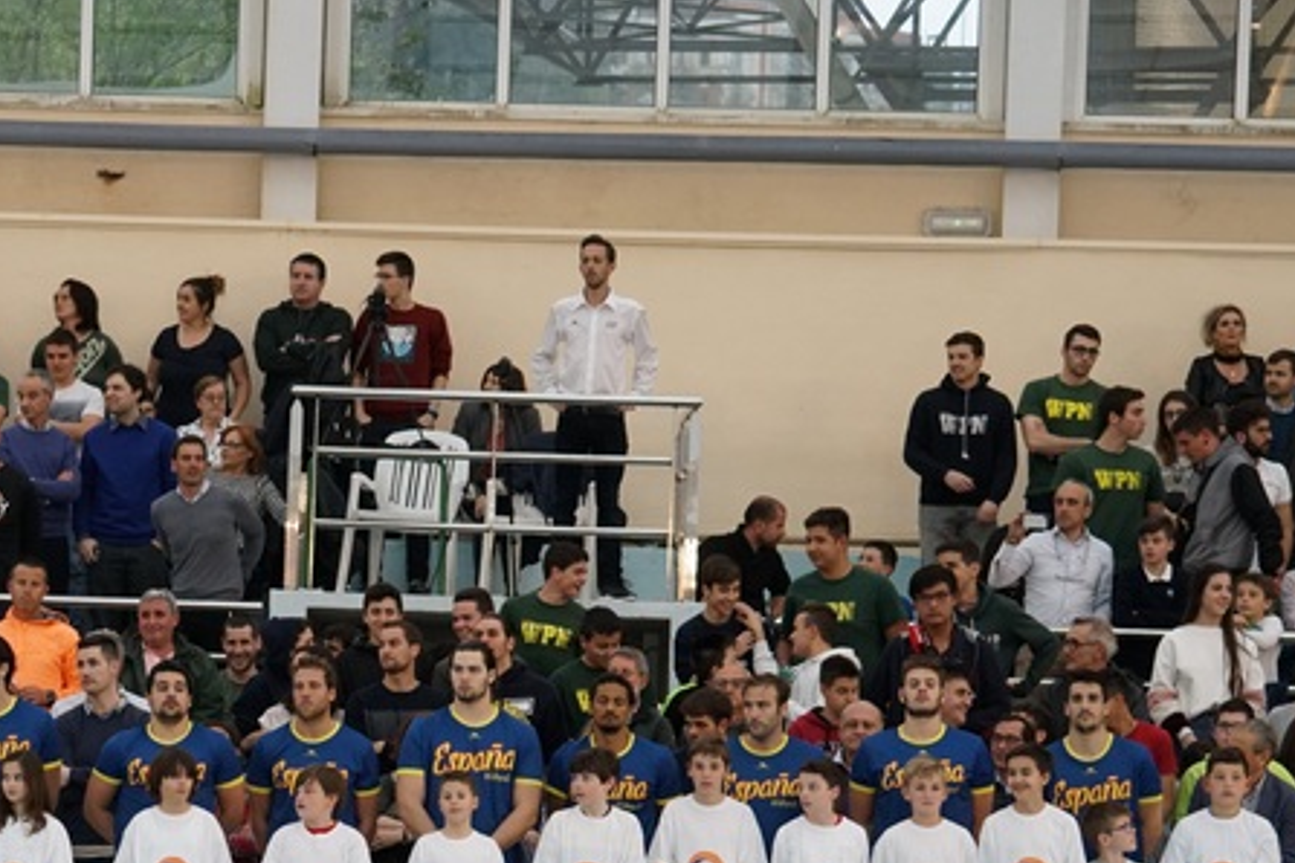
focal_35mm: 188
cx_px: 151
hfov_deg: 10.9
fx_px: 6762
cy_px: 721
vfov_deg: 7.3
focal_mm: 70
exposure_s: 1/320
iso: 1250
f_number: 4.5
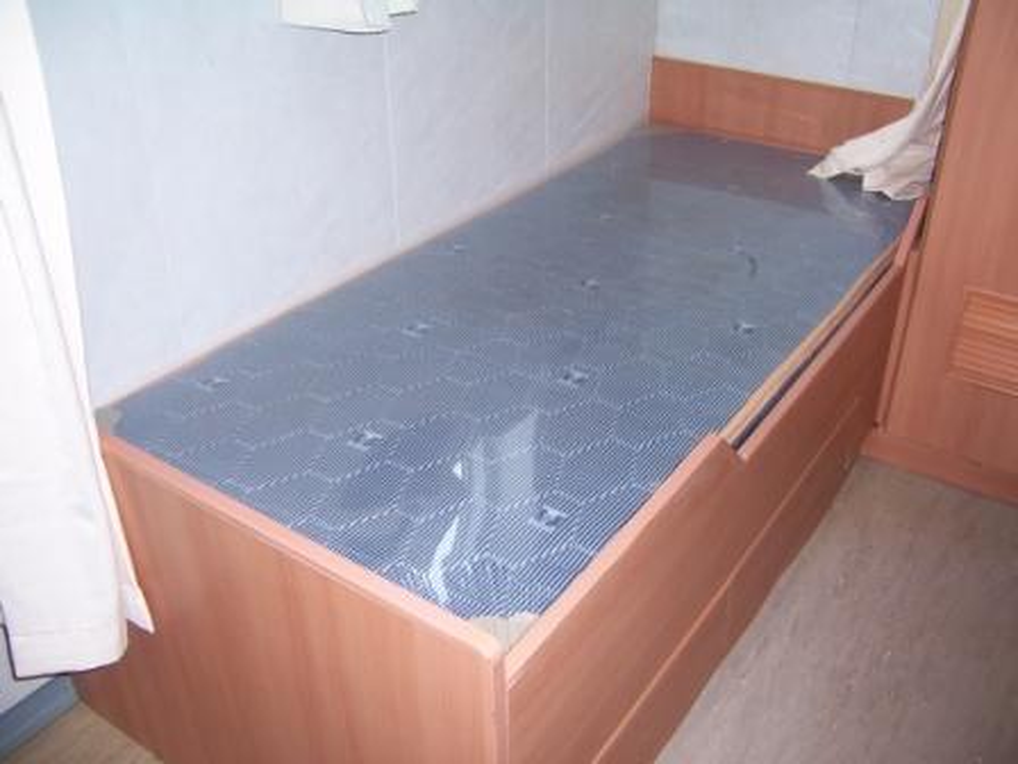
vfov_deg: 42.9
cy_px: 382
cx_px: 509
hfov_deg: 55.4
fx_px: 970
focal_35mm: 33
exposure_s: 1/60
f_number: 2.8
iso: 80
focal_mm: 5.5
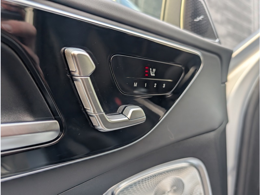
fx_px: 180
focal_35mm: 24
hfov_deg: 71.6
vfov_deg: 56.8
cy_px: 98
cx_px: 130
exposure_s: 1/62.5
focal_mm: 6.9
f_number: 1.68
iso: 33
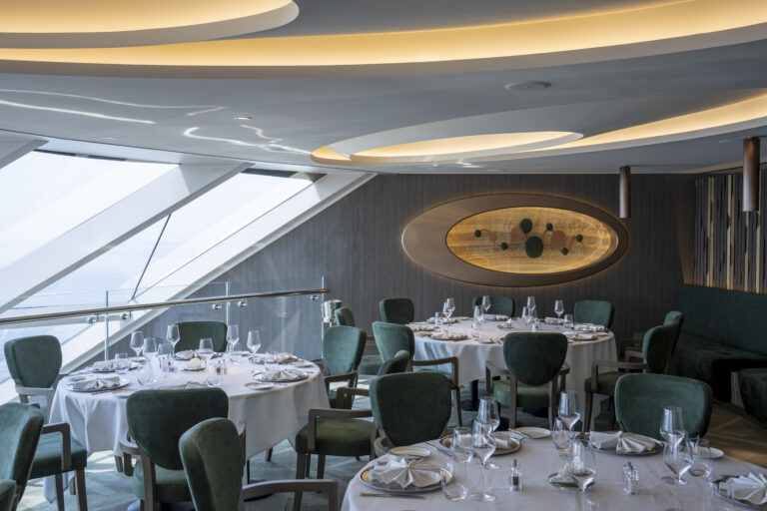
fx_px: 746
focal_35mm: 35
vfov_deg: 37.9
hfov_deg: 54.4
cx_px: 384
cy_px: 256
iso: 100
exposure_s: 1/100
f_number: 8
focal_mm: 35
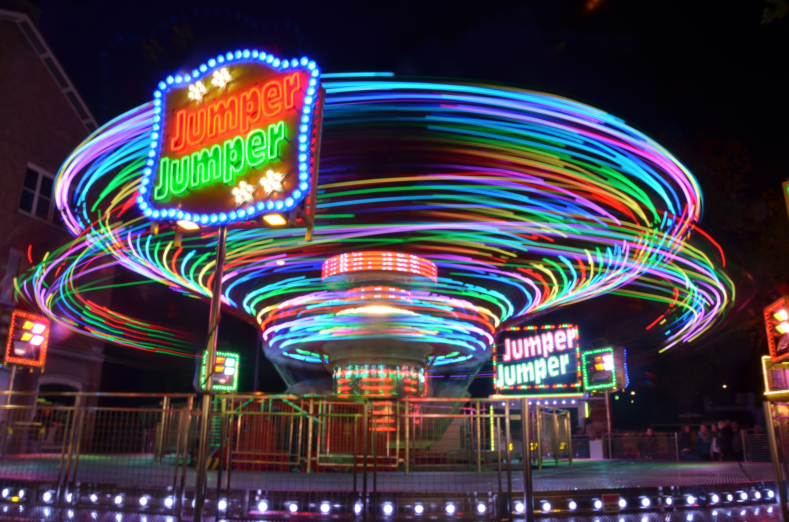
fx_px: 590
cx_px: 394
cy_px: 261
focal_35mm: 27
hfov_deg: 67.5
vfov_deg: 47.7
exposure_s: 2
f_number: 22
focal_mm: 18
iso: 100
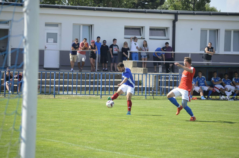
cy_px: 79
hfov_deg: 11.4
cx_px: 120
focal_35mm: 180
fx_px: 1192
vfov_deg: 7.6
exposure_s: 1/1250
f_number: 4.8
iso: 400
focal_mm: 120
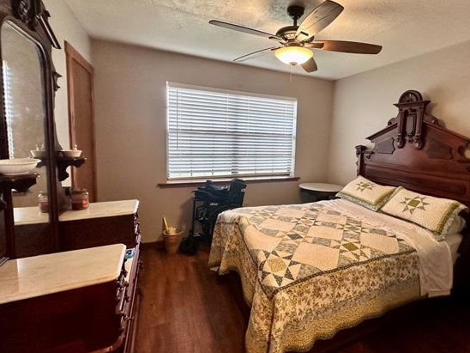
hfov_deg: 86.9
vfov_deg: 71.5
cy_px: 162
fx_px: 244
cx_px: 277
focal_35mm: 18
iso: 200
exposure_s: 1/60
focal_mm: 2.22
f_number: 2.2
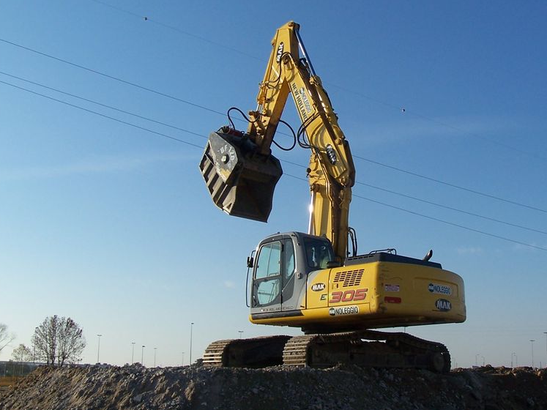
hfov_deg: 39.4
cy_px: 198
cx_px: 341
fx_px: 758
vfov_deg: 30.3
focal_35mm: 48
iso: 80
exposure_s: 1/1000
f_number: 4
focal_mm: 6
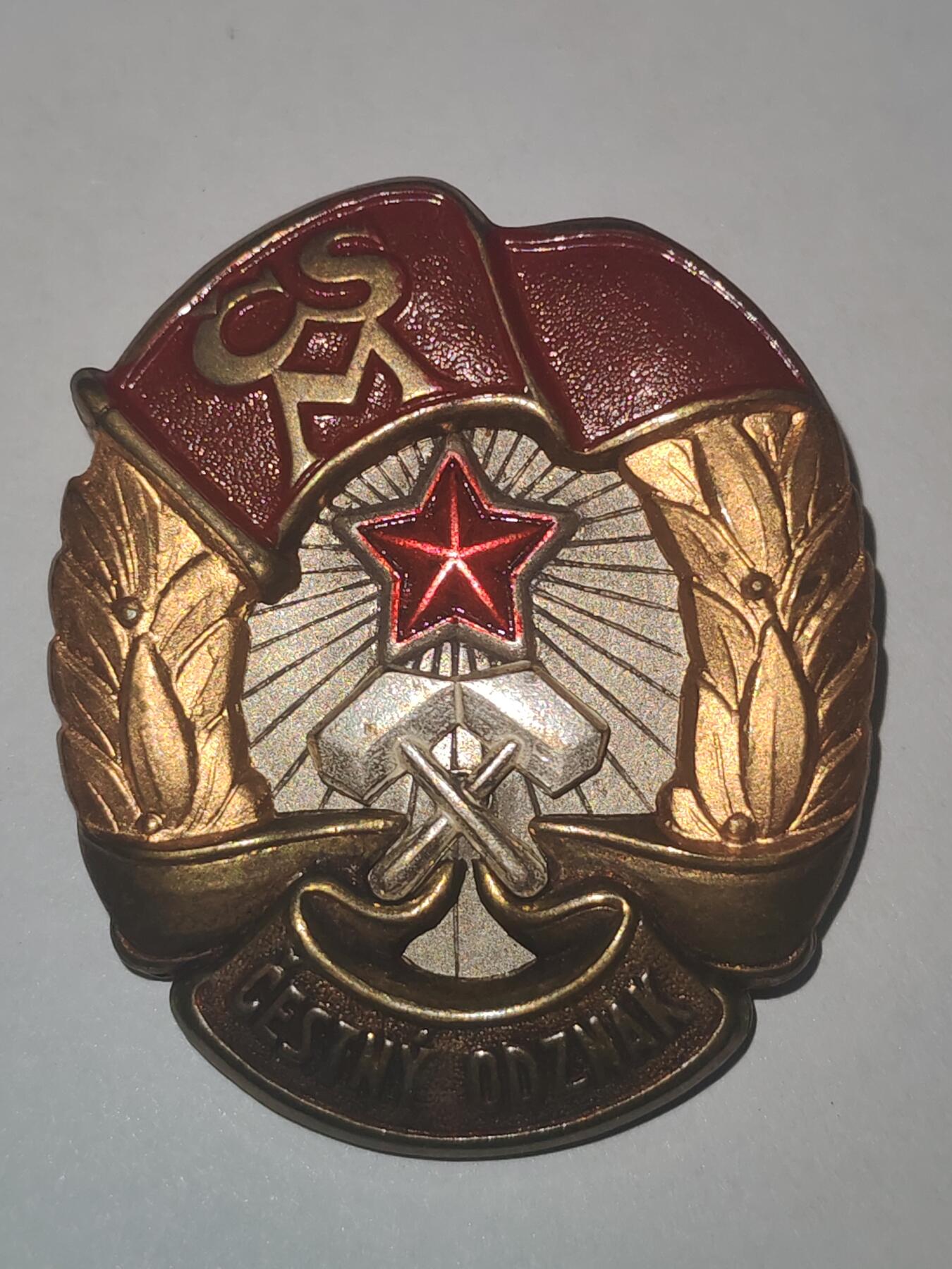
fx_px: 2493
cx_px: 476
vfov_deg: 28.6
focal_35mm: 68
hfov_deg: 21.6
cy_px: 634
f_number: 1.95
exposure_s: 1/110
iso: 50
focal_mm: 5.52
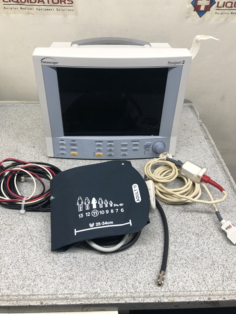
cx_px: 114
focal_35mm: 30
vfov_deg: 59.9
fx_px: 273
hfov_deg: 46.8
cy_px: 147
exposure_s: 1/30
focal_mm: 3.99
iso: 20
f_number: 1.8
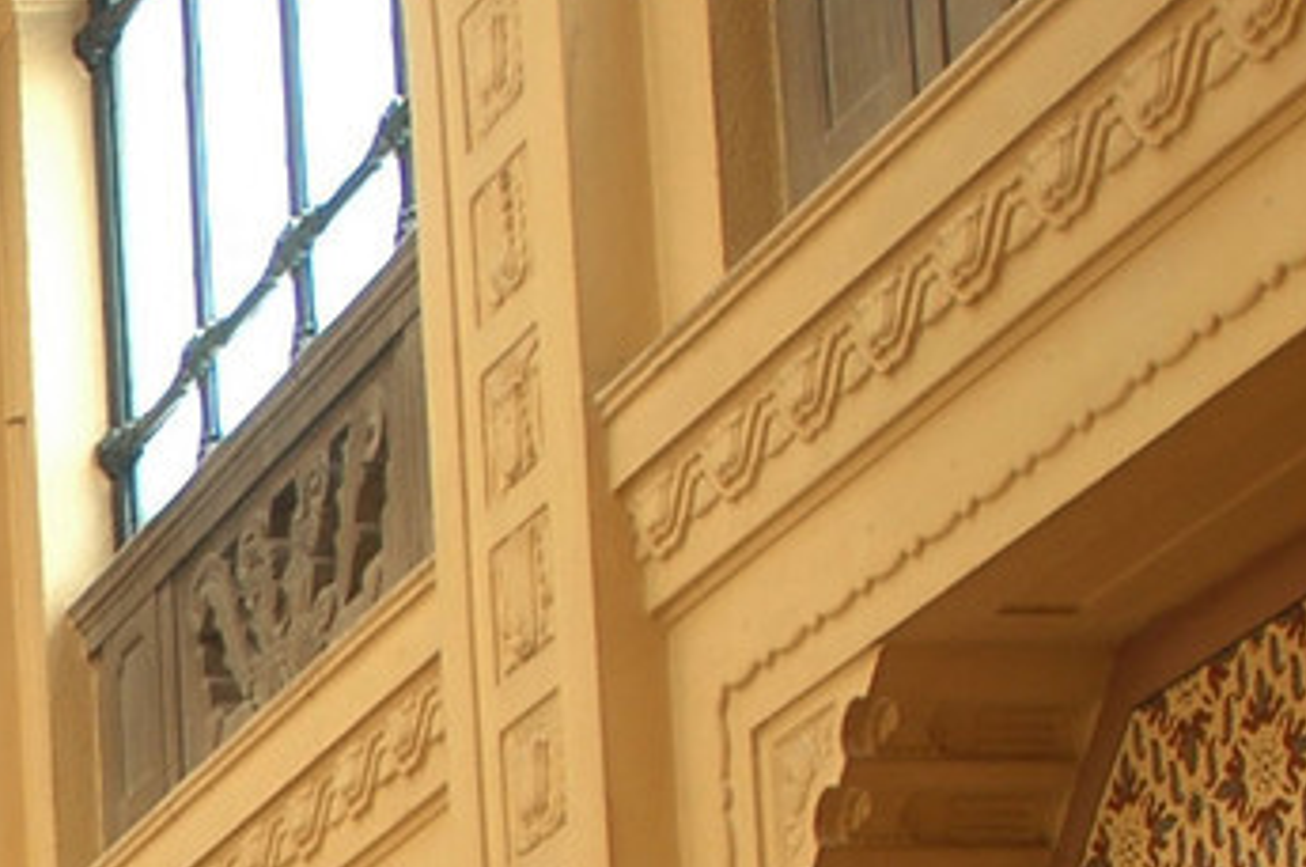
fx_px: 5035
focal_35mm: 139
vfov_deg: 9.2
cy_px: 1804
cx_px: -1624
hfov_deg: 12.3
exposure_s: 1/30
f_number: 3.2
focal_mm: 20
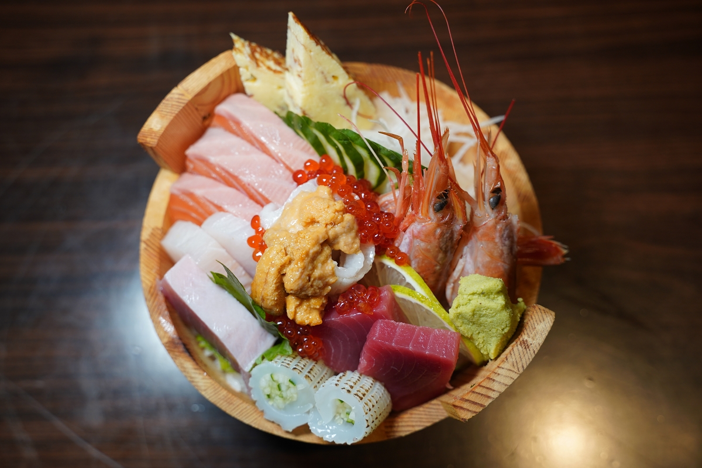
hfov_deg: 45.4
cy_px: 234
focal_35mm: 43
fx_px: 838
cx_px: 351
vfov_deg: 31.2
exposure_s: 1/60
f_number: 4
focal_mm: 43
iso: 320
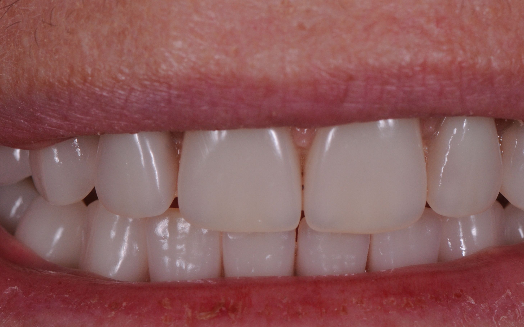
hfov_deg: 8.9
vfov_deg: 5.5
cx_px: 299
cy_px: 193
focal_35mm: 237
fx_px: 3381
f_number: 20
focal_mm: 105
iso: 320
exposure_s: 1/160
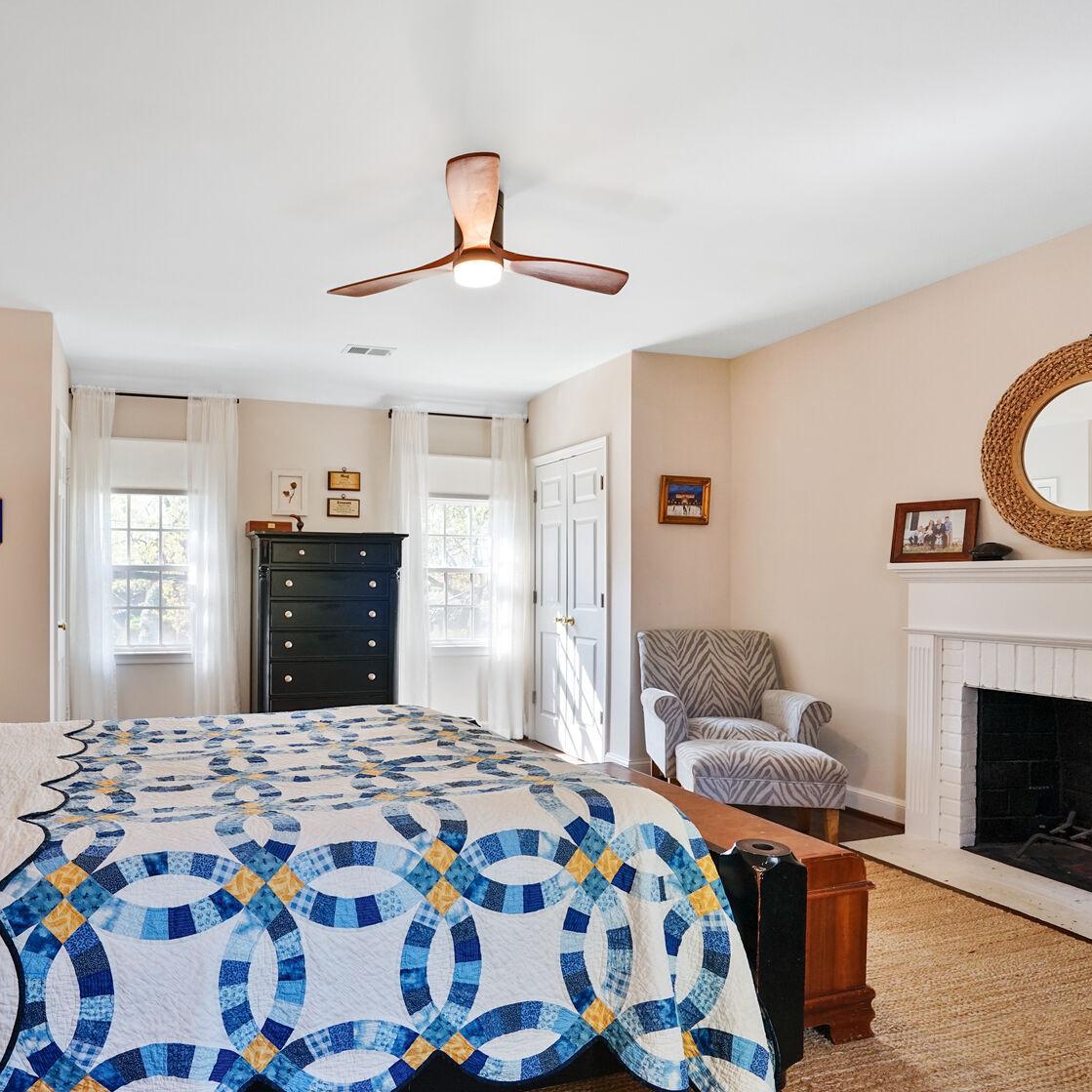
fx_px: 749
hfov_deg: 70.8
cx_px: 398
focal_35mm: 21
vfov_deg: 72.1
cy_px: 561
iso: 640
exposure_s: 1/15
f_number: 8
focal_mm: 16
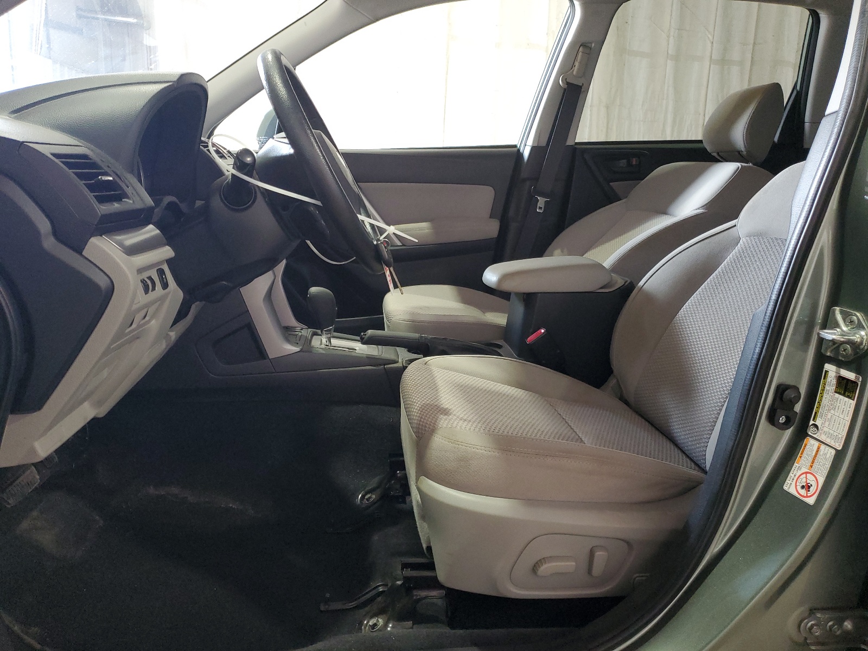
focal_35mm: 26
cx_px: 434
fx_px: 652
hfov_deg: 67.3
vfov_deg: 53.1
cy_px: 326
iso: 154
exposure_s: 1/60.2
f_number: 1.5
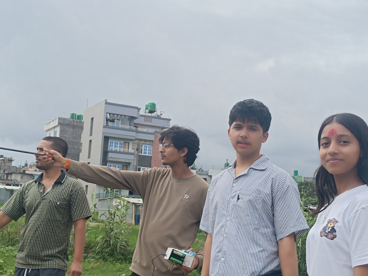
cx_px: 206
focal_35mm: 31
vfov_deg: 45.3
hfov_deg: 58.2
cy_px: 156
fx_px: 330
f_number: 1.88
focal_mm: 5.59
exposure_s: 1/1497
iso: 58
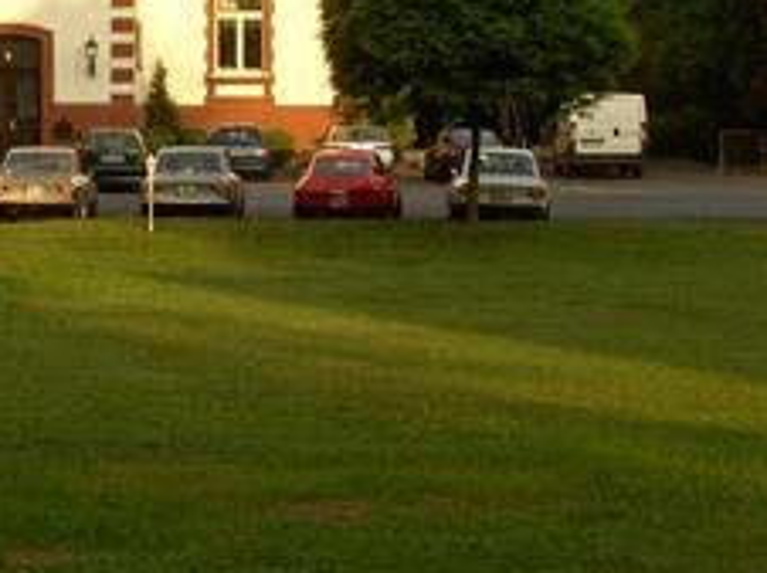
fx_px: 2324
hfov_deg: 18.6
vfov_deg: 14.0
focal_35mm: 105
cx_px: 153
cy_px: 95
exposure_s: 1/94
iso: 64
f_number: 4.8
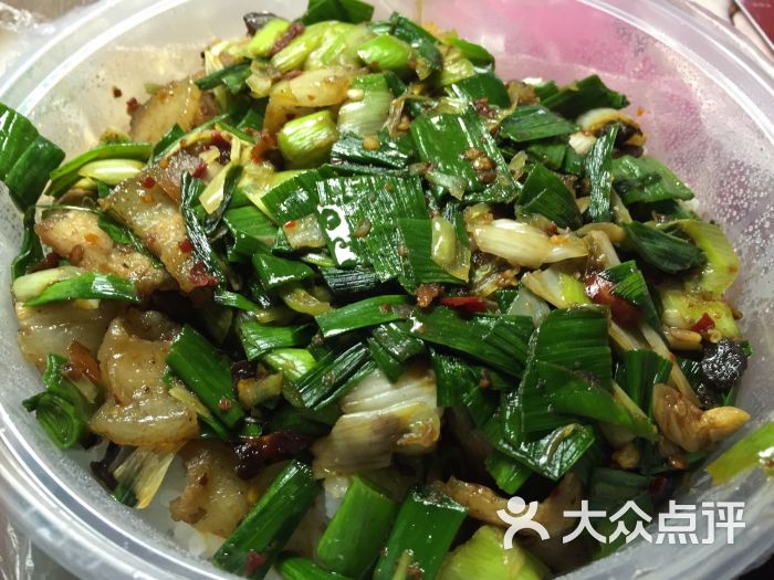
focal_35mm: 29
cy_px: 290
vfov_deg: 48.2
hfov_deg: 61.7
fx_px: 648
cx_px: 387
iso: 125
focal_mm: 4.15
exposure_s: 1/33
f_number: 2.2
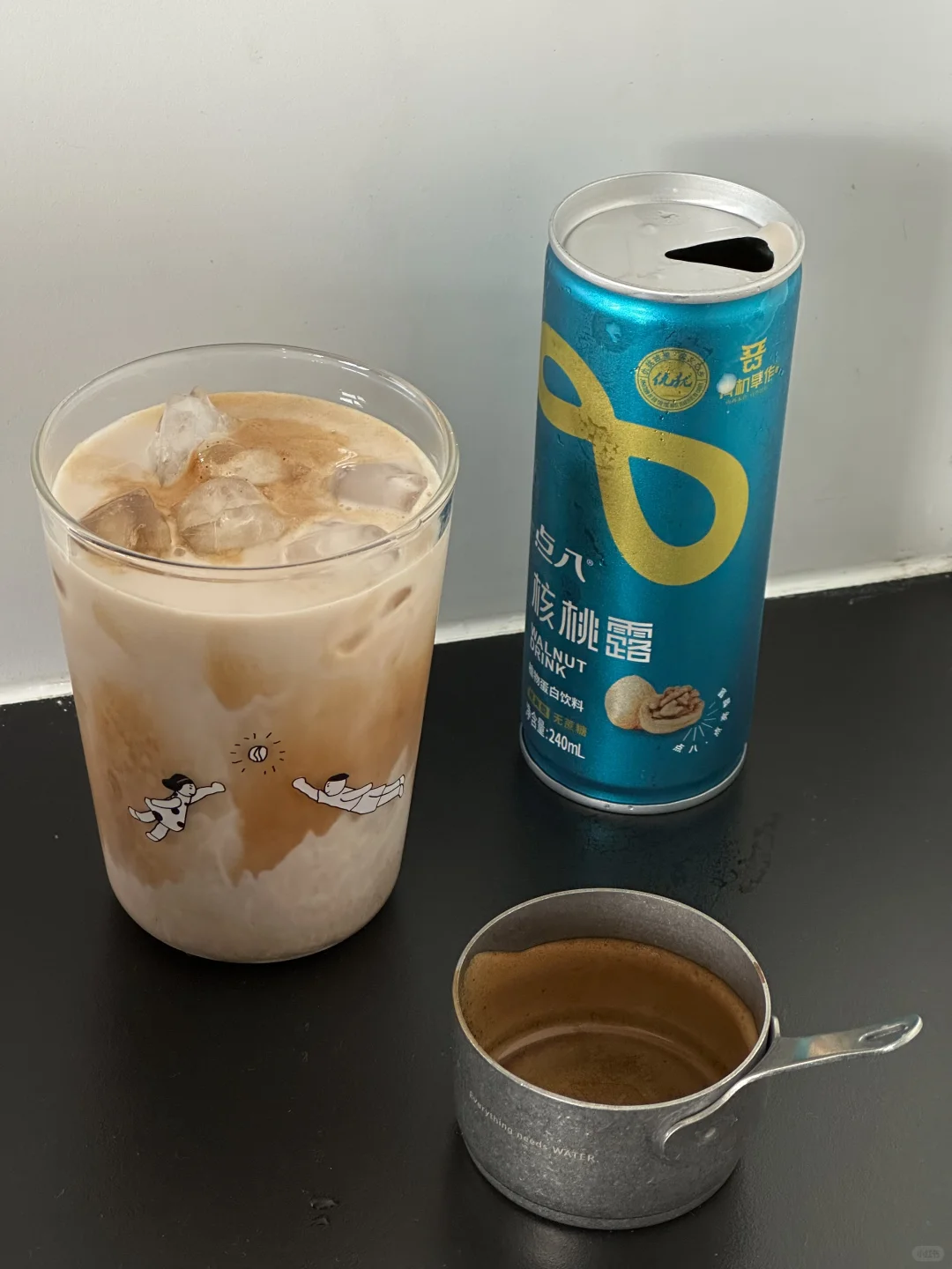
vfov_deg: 25.3
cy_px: 634
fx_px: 2824
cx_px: 476
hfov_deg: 19.1
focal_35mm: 77
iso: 320
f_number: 2.8
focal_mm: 9
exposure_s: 1/60
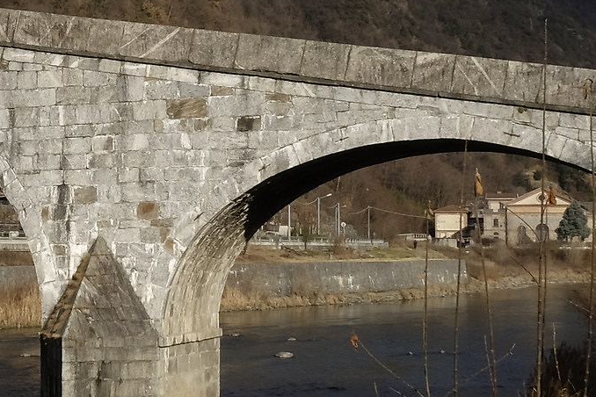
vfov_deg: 14.8
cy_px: 143
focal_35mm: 92
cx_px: -124
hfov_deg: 20.6
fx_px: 1523
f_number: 22
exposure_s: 1/30
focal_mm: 17.6
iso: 100
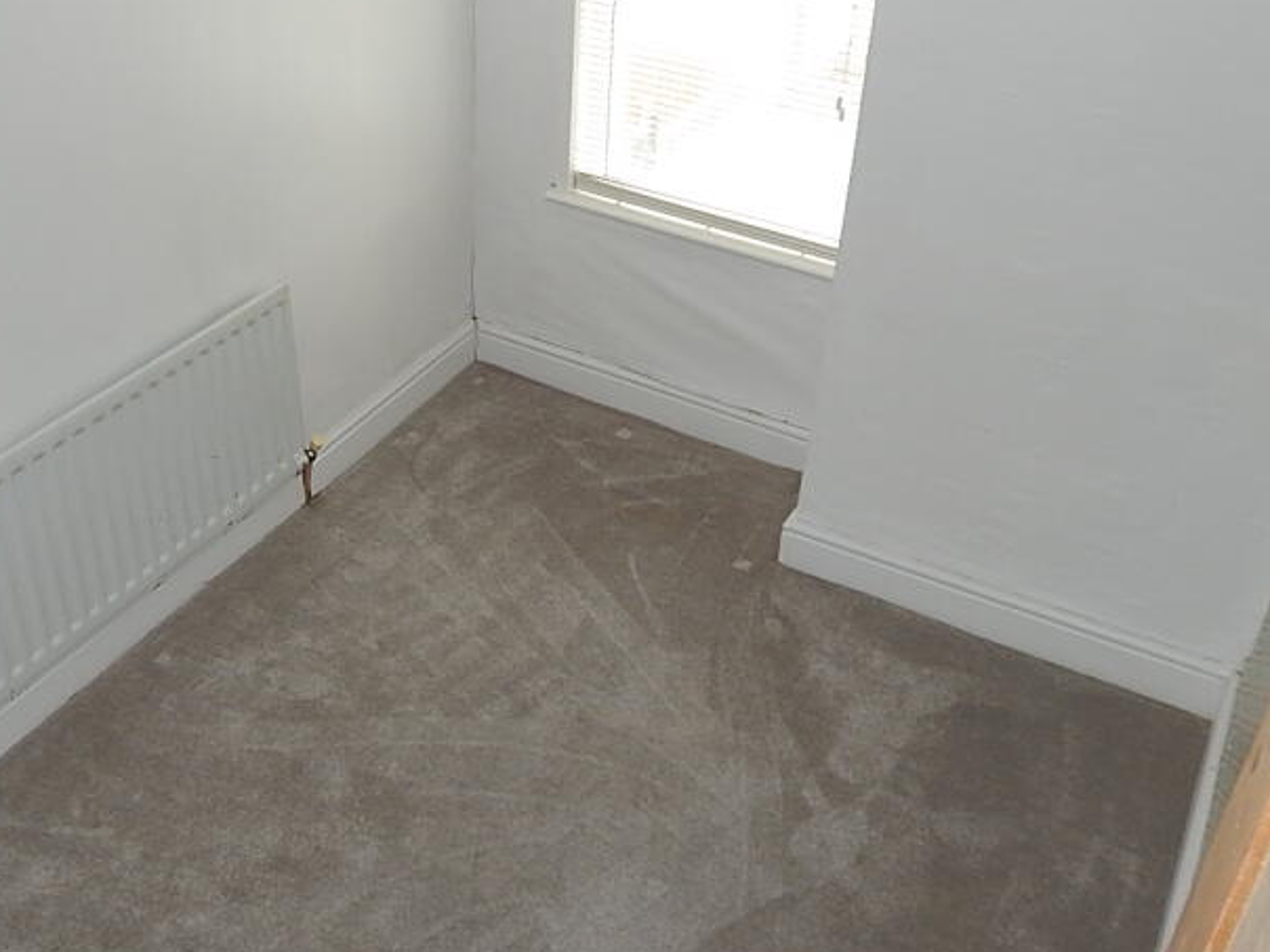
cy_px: 374
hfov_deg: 47.8
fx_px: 1431
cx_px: 580
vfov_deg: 36.7
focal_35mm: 39
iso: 125
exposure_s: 1/100
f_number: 3
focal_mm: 4
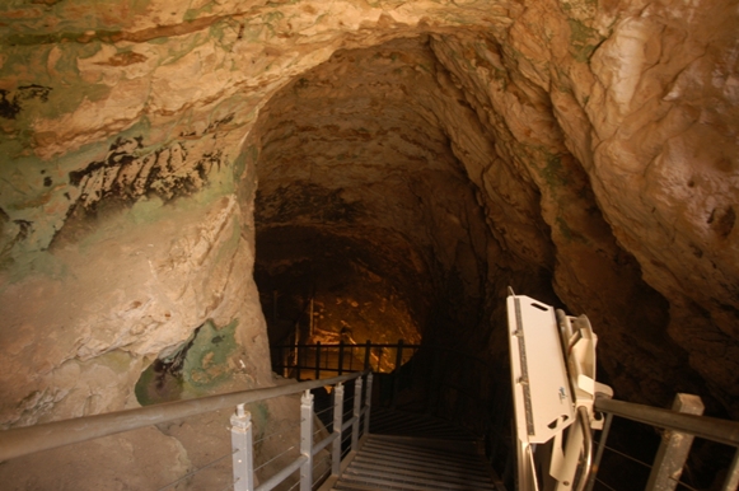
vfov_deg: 50.3
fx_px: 523
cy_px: 246
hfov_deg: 70.5
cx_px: 370
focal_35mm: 26
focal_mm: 17
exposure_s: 1/20
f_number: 2.8
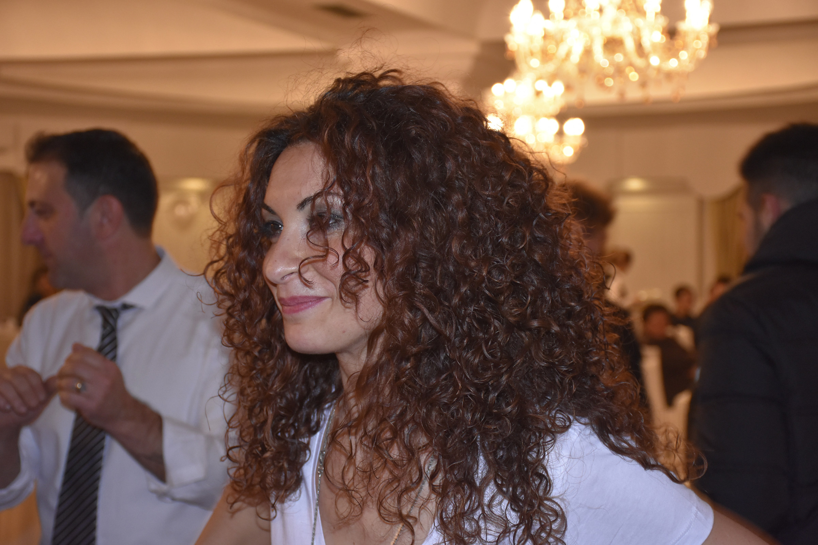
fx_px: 1636
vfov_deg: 18.9
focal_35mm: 72
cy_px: 272
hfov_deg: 28.1
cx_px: 409
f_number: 4.5
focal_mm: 48
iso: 1800
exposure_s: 1/60
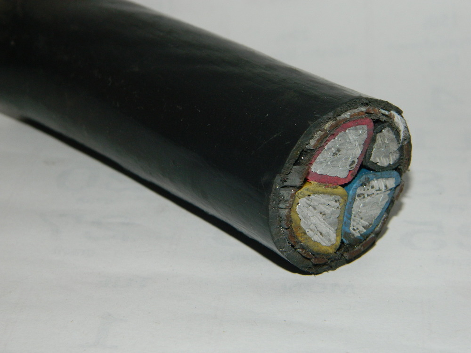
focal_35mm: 103
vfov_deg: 14.4
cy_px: 176
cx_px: 236
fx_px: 1401
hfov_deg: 19.1
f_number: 12.6
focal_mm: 18.6
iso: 200
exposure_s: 1/60
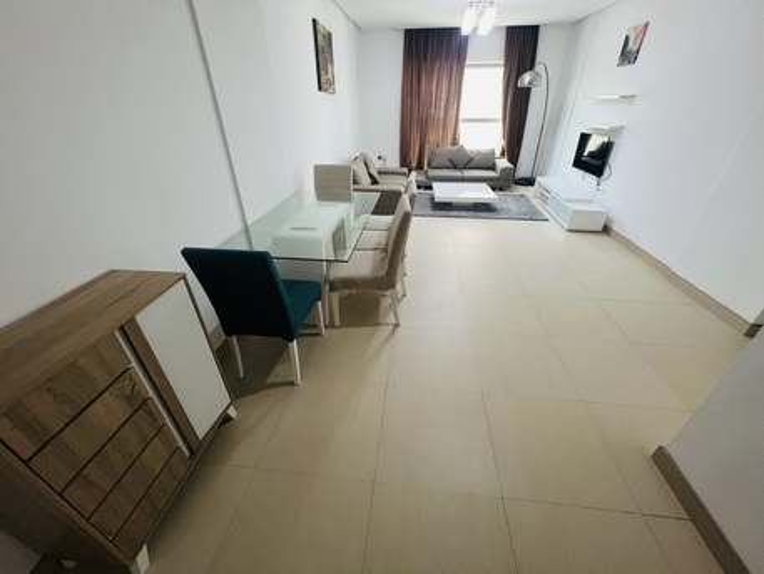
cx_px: 382
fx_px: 287
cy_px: 287
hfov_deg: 106.2
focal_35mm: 13
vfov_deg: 89.9
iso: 200
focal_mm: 1.57
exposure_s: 1/50
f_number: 1.8
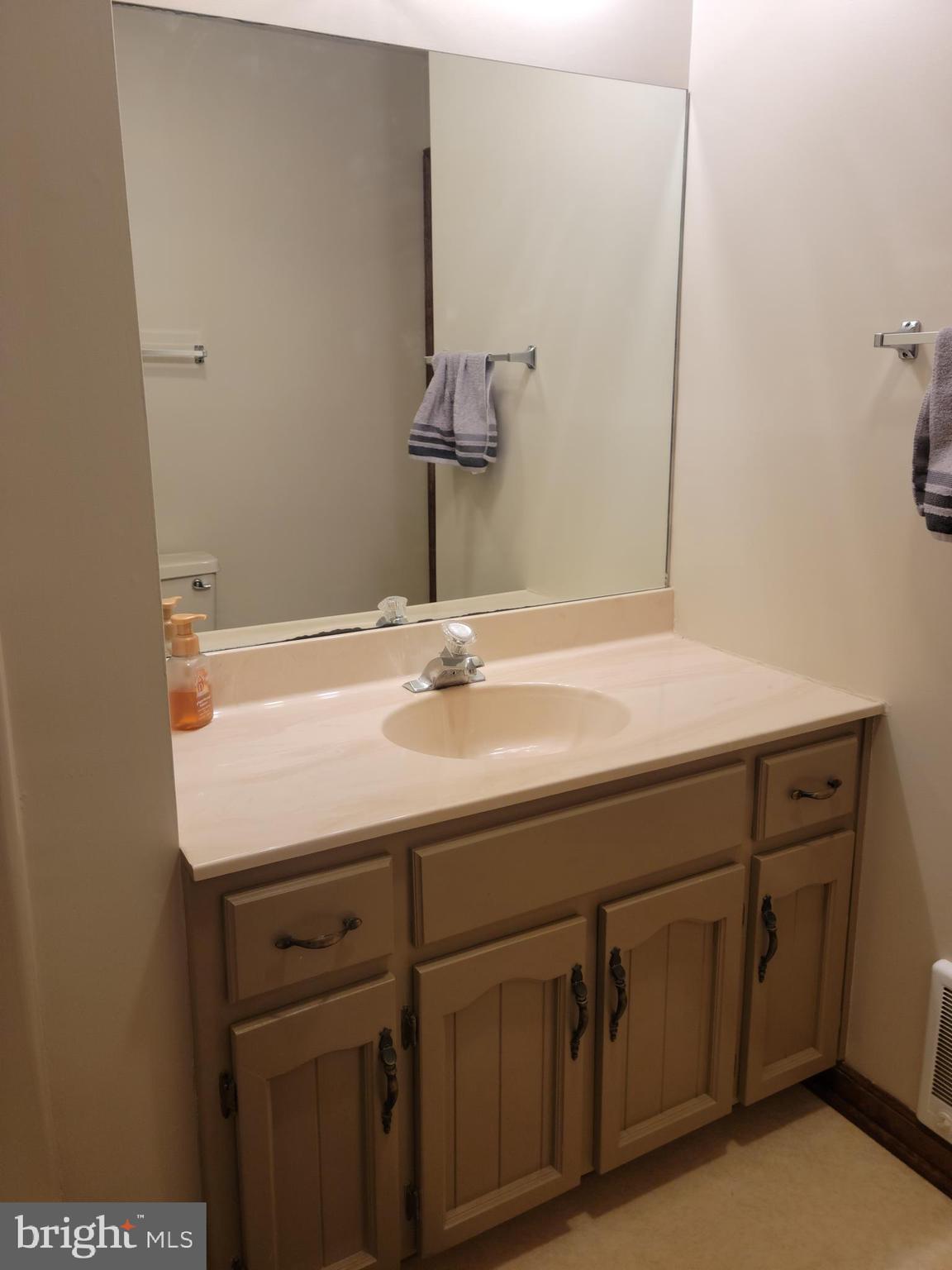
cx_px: 476
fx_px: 1027
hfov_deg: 49.7
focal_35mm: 28
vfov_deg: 63.4
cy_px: 635
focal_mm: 5.9
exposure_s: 1/55
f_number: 2
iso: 80
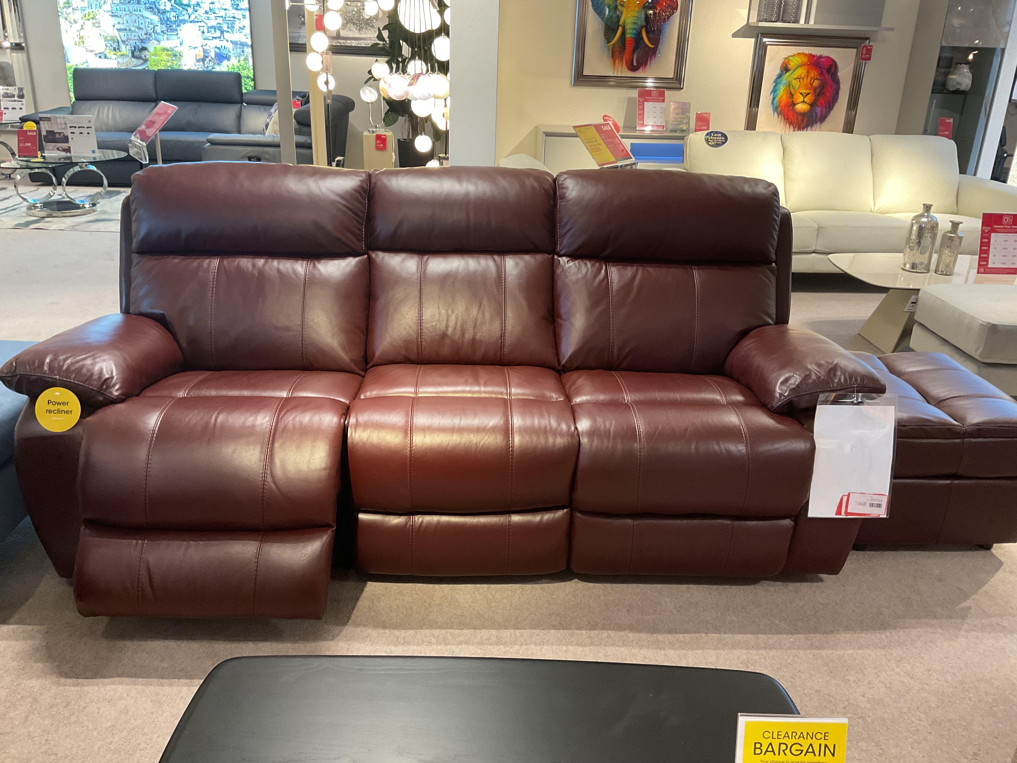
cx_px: 508
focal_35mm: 29
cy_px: 382
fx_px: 852
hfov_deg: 61.7
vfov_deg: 48.2
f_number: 1.8
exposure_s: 1/50
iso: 100
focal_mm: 3
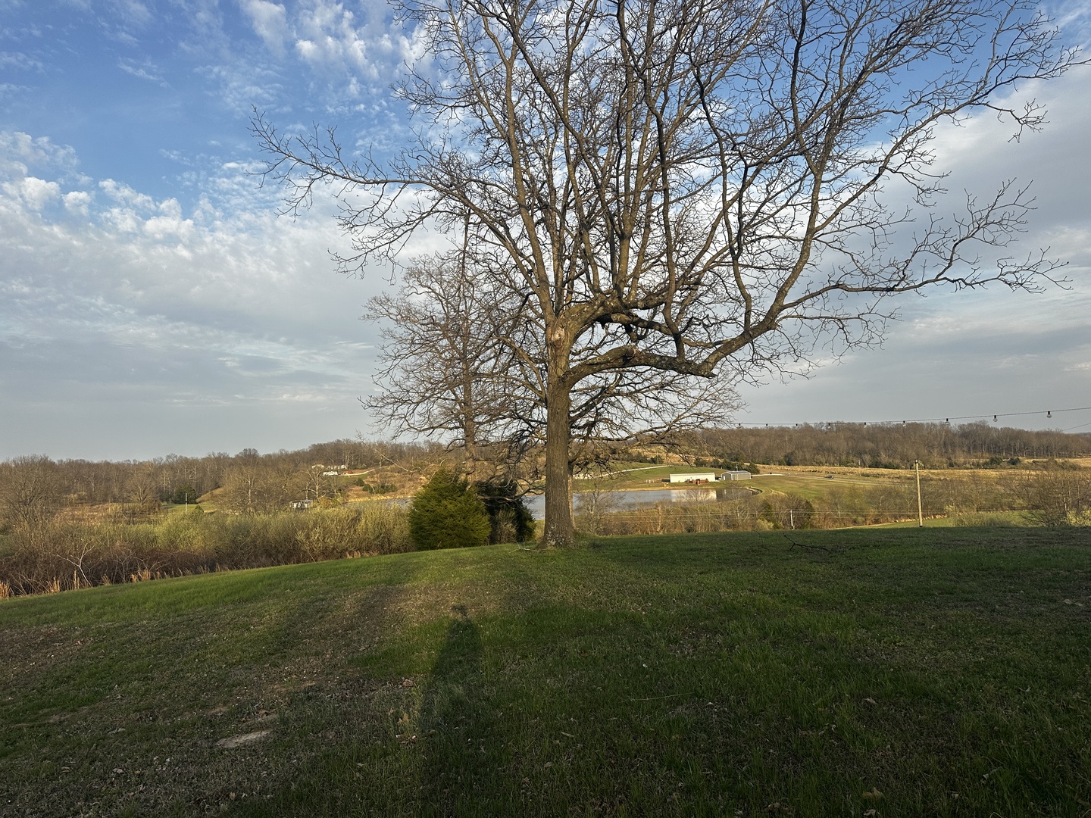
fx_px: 756
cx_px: 546
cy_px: 409
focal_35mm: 24
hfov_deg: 71.6
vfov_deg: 56.8
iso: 80
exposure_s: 1/2110
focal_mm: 6.86
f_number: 1.78
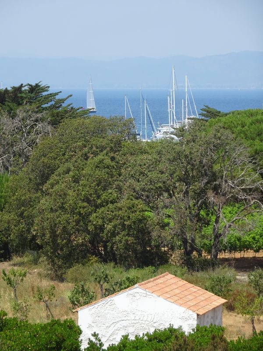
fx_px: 2219
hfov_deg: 6.8
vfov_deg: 9.0
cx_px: 132
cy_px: 176
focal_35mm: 219
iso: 100
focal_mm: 37.35
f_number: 6.3
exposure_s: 1/250
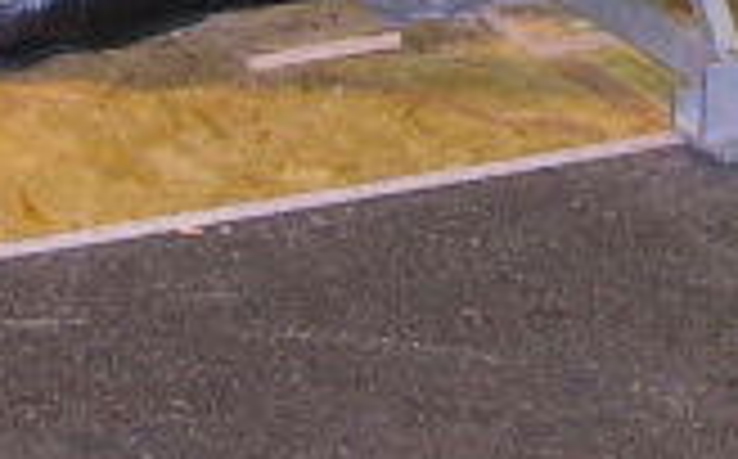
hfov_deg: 10.6
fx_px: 3957
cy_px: -742
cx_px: 490
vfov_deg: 6.3
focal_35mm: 197
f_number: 2.8
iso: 400
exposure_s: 1/60
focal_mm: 8
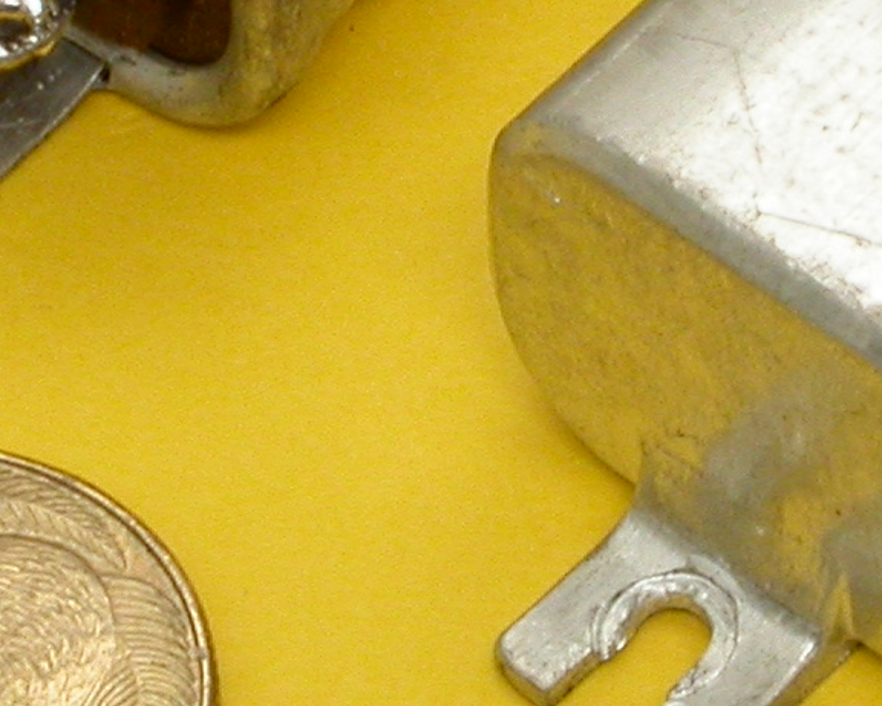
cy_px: -84
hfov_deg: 3.3
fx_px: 15482
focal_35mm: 593
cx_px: 694
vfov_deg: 2.6
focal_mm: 32
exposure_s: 1/4.5
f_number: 10.3
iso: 100
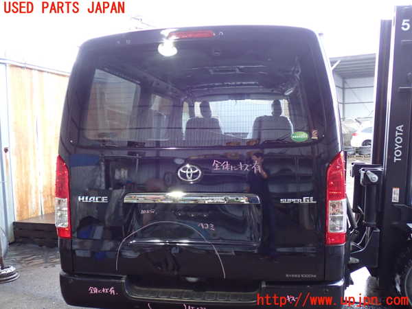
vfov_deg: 39.7
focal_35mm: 36
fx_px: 428
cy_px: 154
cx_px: 206
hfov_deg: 51.4
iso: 800
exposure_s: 1/40
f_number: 2.5
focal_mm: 6.37
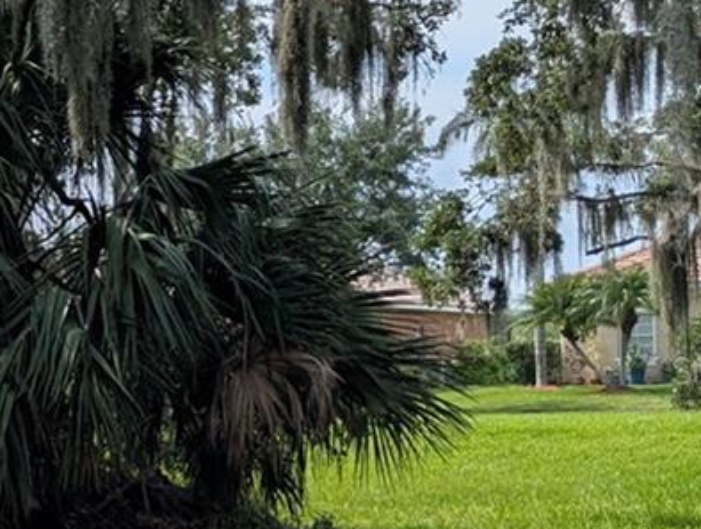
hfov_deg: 16.7
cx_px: -578
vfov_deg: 15.3
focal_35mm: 97
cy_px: 370
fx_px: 1968
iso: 18
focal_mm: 6.9
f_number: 1.68
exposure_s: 1/802
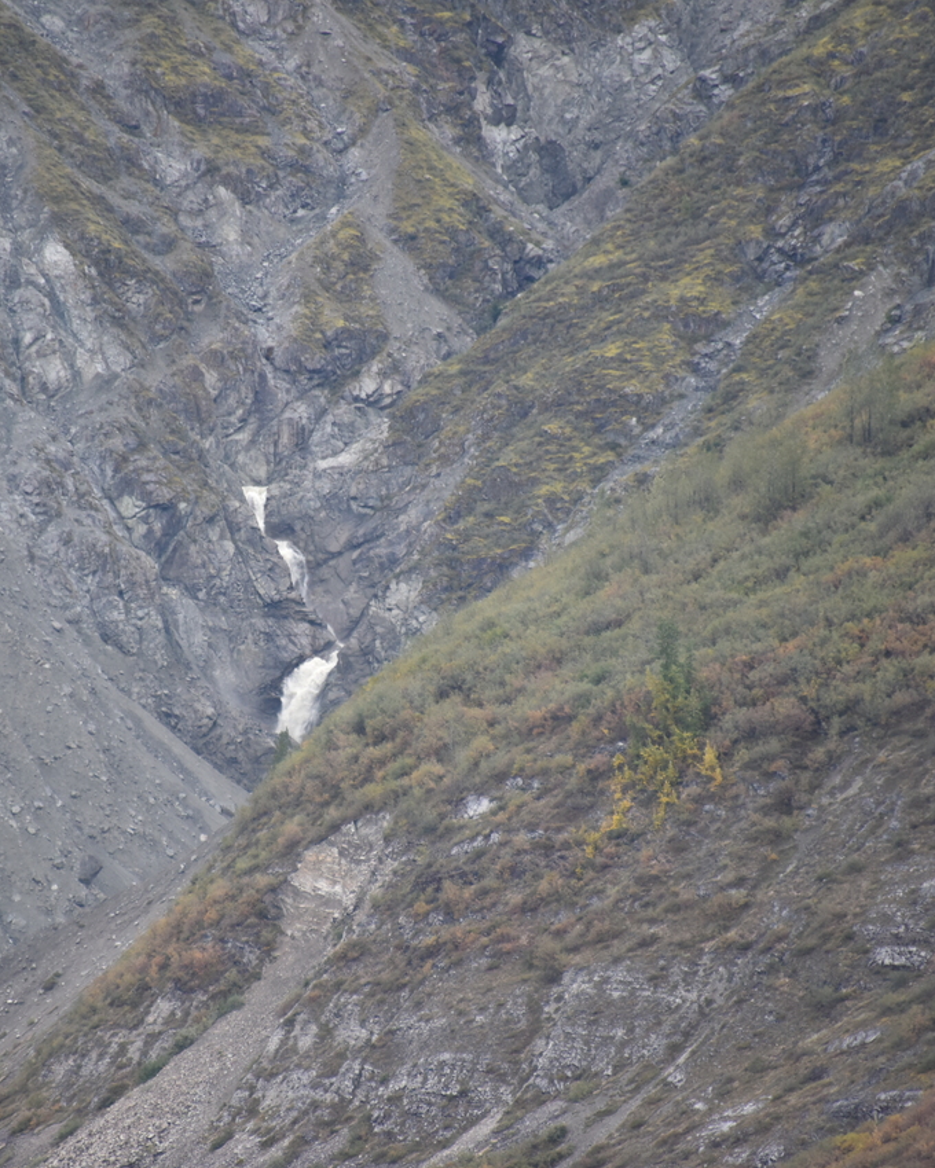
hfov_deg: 3.7
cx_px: 314
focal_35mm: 424
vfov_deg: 4.6
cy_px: 584
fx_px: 14666
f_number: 5.6
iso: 1250
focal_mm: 300
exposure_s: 1/640
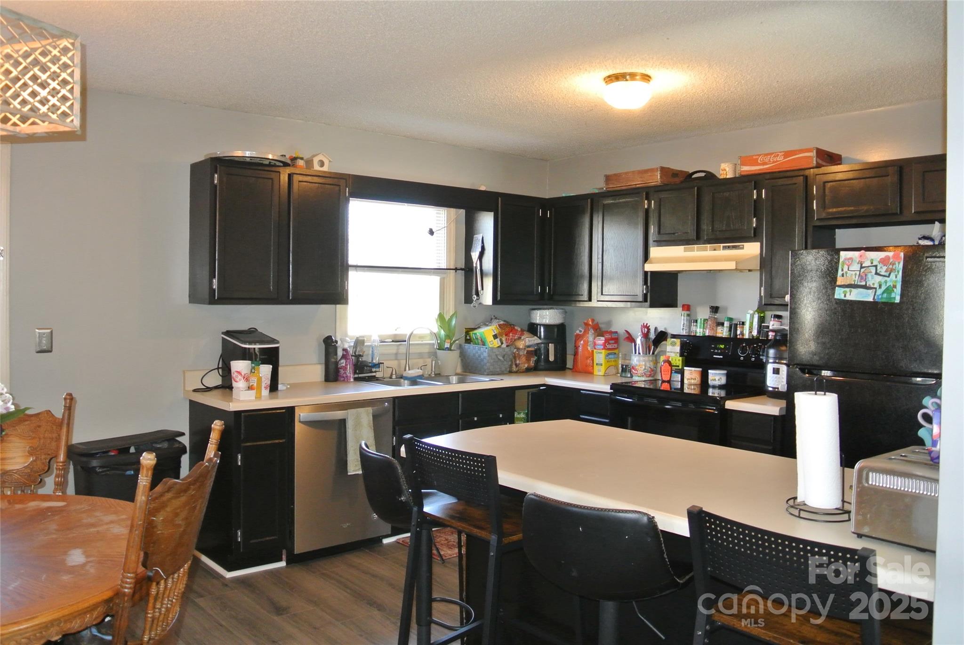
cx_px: 482
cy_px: 322
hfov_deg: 63.6
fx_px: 777
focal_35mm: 29
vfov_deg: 45.1
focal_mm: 11
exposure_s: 1/60
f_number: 3.5
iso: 800
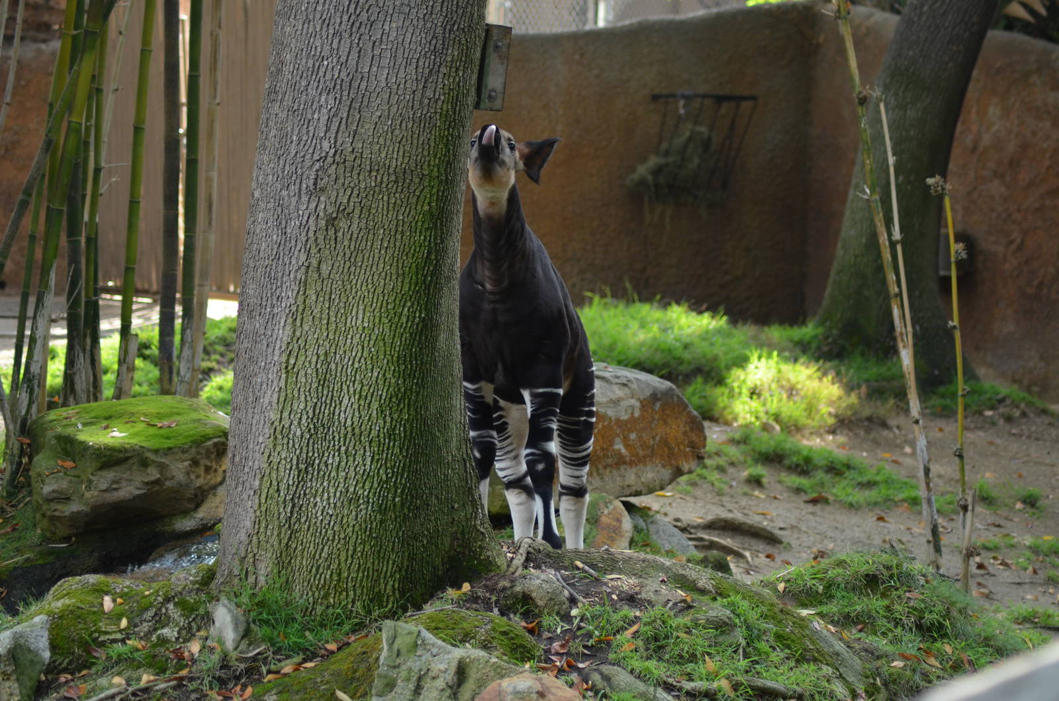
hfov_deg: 11.8
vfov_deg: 7.9
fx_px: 5108
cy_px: 350
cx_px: 530
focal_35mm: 174
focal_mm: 116
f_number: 4.2
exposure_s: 1/250
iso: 720
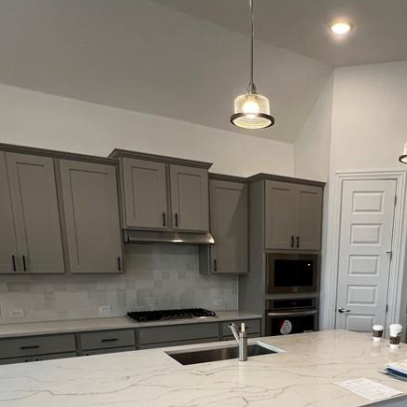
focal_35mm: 27
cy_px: 346
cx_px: 274
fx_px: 359
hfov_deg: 57.6
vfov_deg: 53.5
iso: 200
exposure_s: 1/120
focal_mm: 1.57
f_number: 1.8
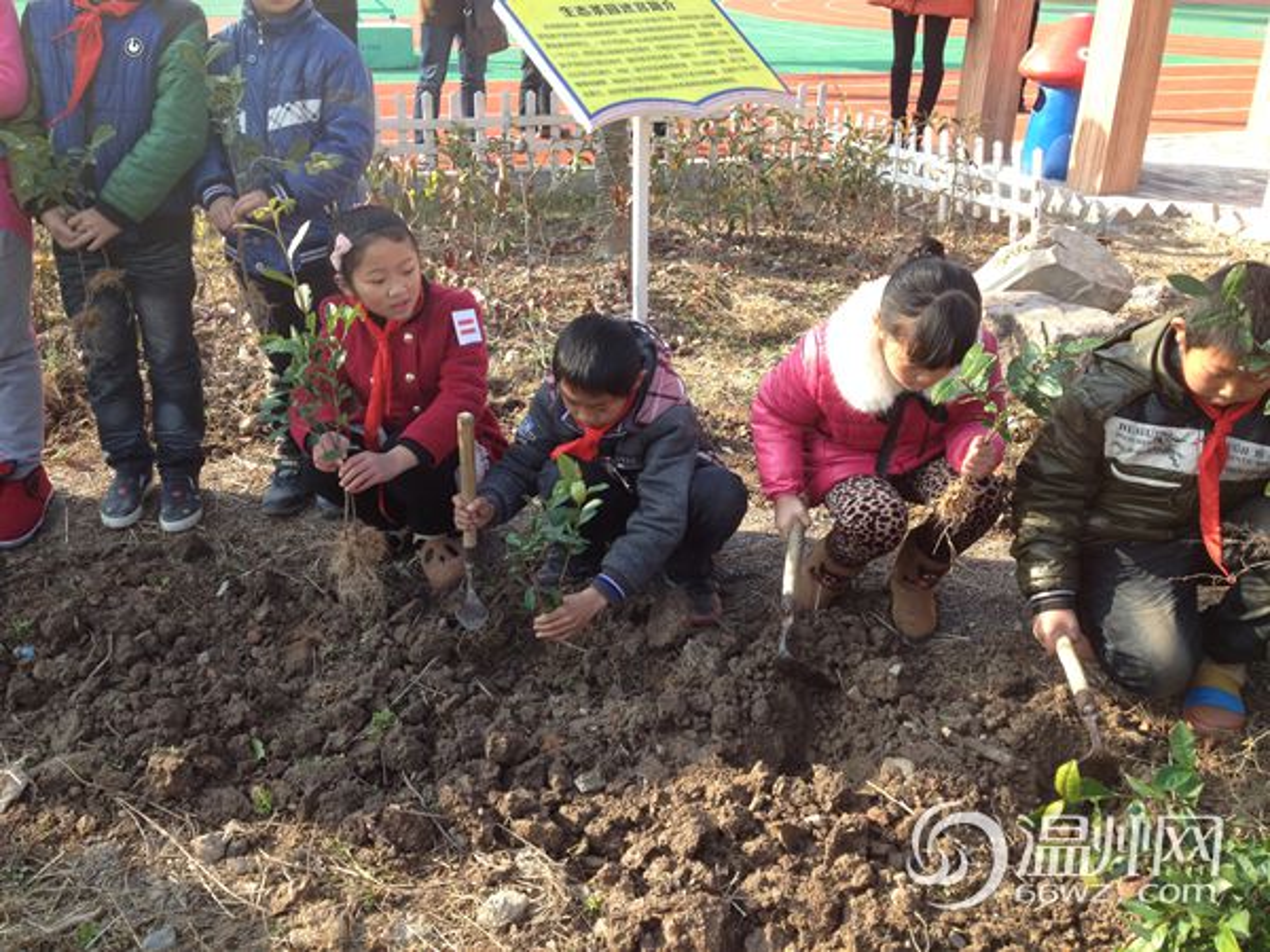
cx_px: 635
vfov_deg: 40.7
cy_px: 476
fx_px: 1284
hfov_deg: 52.6
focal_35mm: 35
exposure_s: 1/269
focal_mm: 4.28
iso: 50
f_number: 2.4
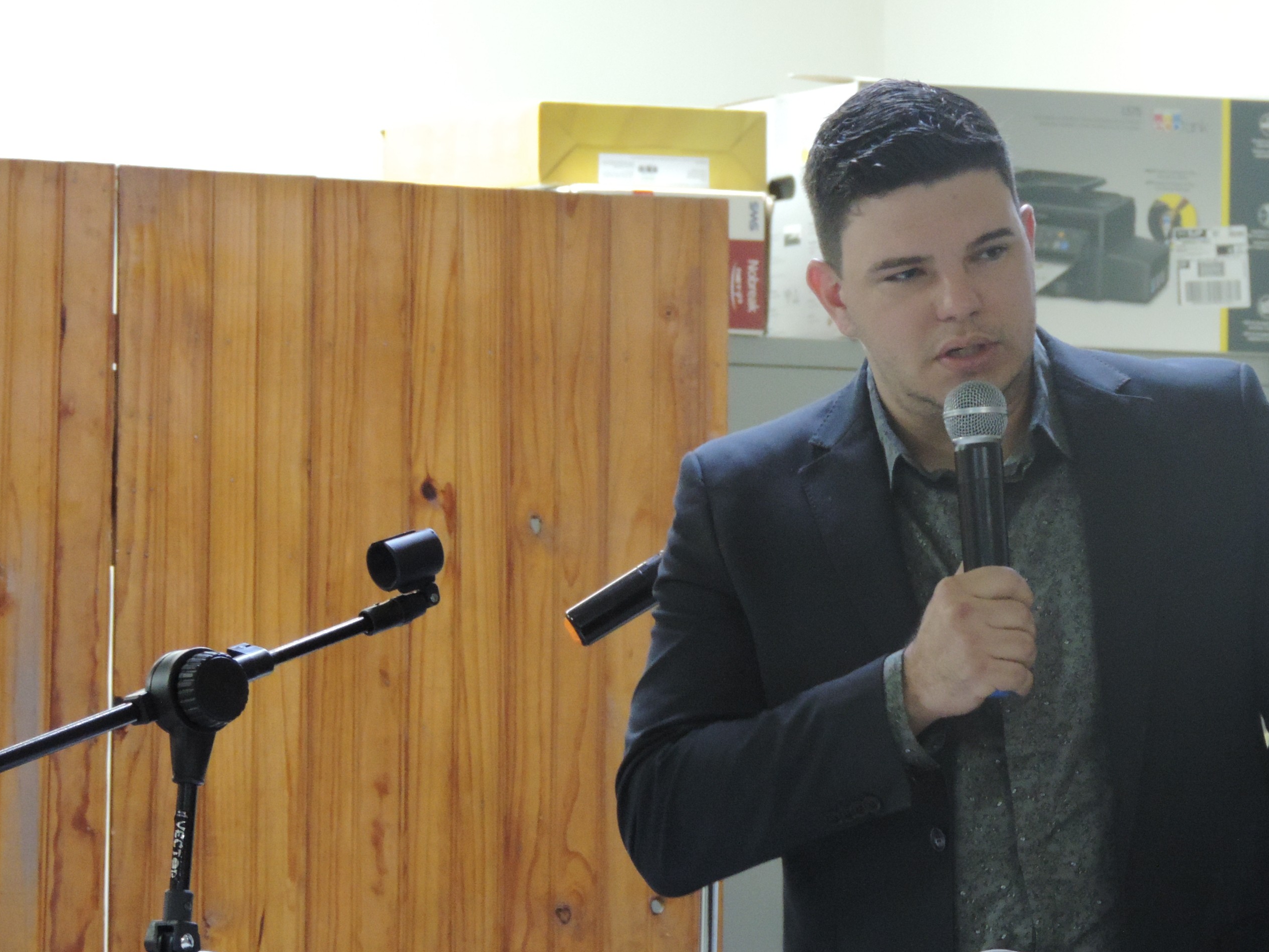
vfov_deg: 4.6
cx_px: 808
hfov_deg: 6.2
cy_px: 544
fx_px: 11769
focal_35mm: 321
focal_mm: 44.5
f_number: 4.7
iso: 800
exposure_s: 1/8
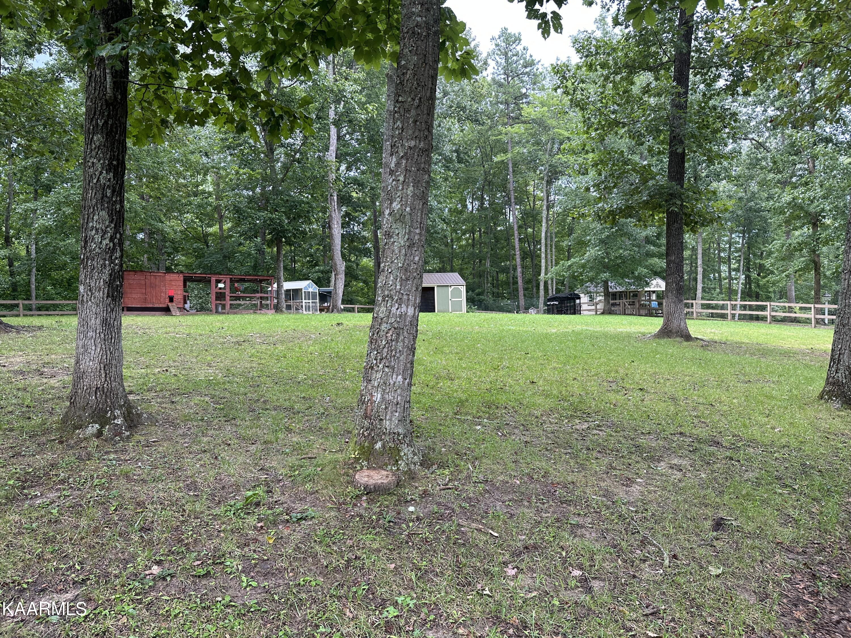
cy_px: 319
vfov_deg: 56.8
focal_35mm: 24
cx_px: 426
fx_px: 590
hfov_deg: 71.6
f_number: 1.78
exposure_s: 1/166
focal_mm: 6.86
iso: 80
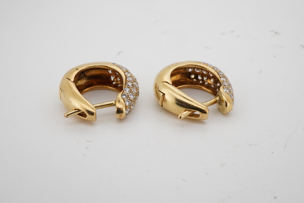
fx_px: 380
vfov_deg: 29.9
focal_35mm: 45
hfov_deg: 43.6
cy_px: 102
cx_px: 152
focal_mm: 30
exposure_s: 1/125
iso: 400
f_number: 22
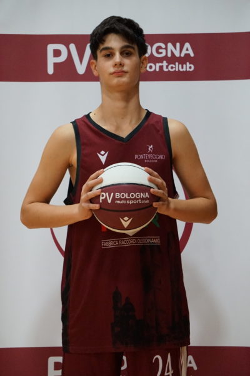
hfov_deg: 13.0
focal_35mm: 105
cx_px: 125
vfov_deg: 19.5
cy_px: 188
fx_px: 1094
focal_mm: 70
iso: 3200
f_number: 5
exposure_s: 1/125
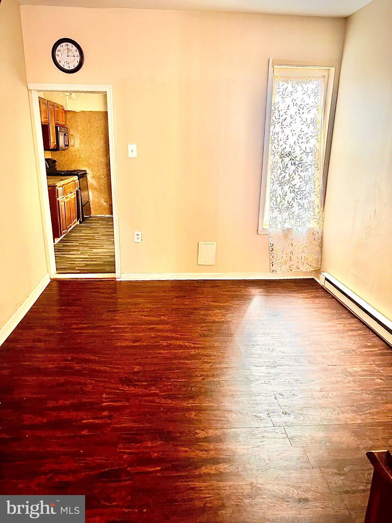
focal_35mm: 26
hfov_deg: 53.1
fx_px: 393
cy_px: 262
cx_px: 196
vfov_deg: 67.3
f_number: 1.5
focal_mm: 5.7
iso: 500
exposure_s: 1/43
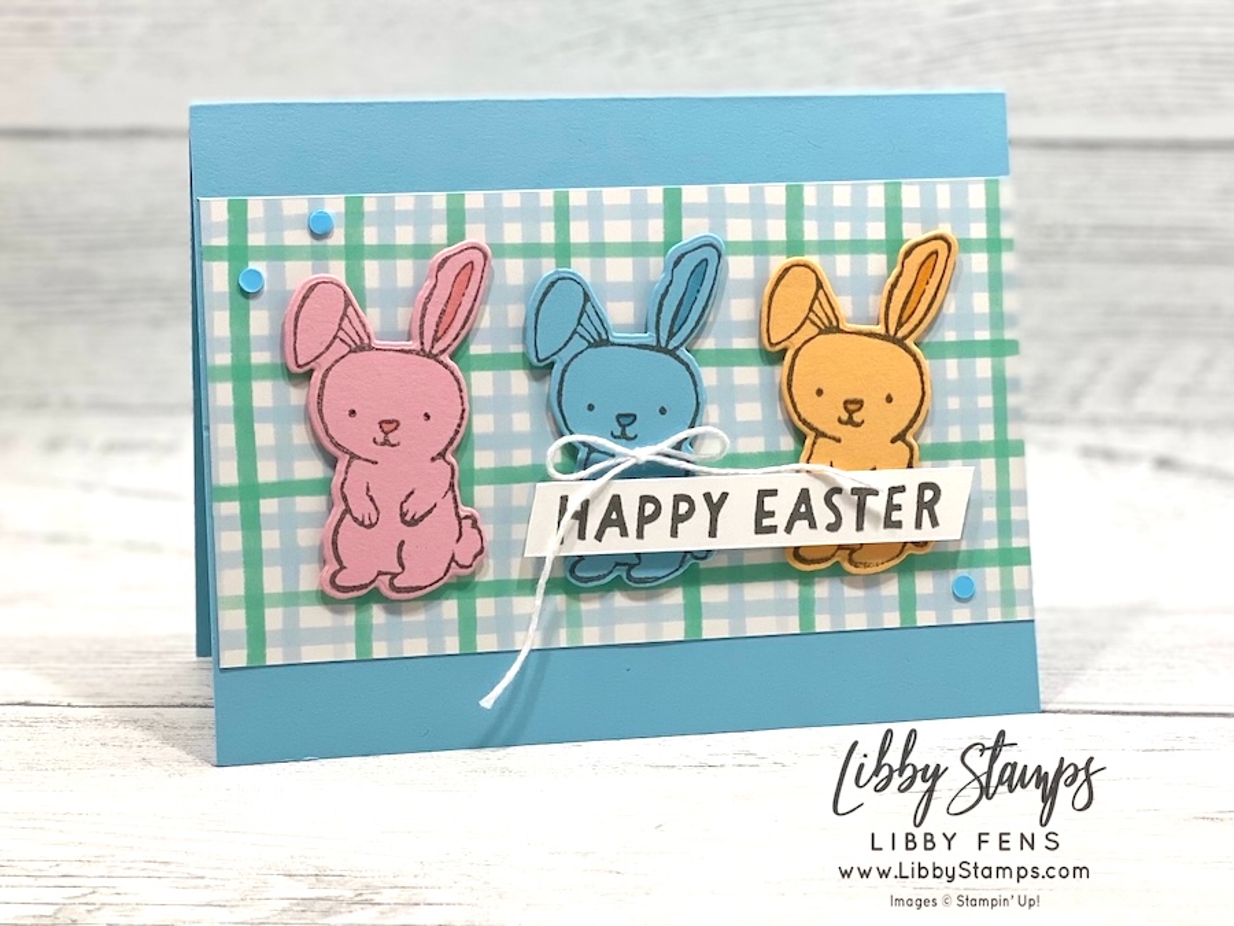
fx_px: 1854
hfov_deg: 36.8
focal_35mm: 52
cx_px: 617
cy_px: 463
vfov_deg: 28.0
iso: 40
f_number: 2
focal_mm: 6
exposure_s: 1/120
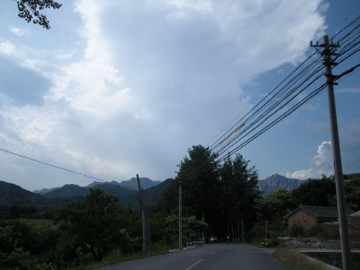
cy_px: 135
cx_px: 180
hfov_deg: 51.4
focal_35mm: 36
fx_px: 374
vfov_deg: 39.7
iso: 64
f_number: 3.5
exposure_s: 1/980
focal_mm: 6.3
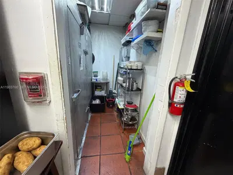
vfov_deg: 85.7
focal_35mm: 14
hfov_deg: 102.1
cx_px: 116
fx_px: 94
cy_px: 88
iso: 320
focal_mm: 2.22
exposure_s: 1/120
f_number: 2.2
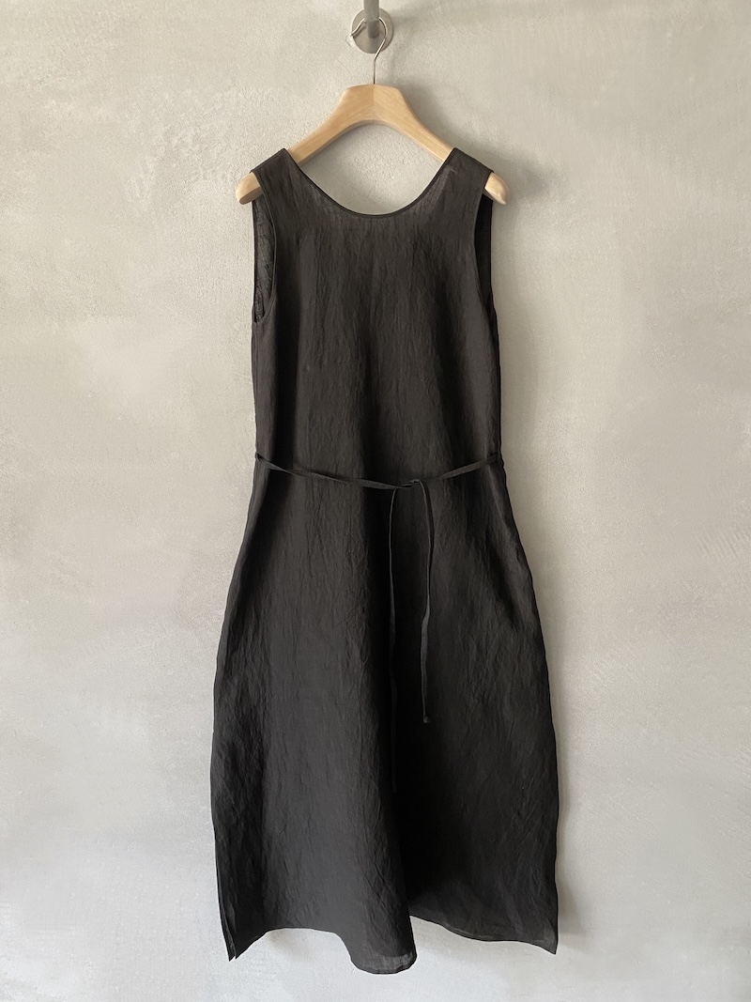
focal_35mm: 26
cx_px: 376
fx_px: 752
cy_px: 501
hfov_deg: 53.1
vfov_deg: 67.3
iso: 160
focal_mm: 4.25
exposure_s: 1/60
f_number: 1.8
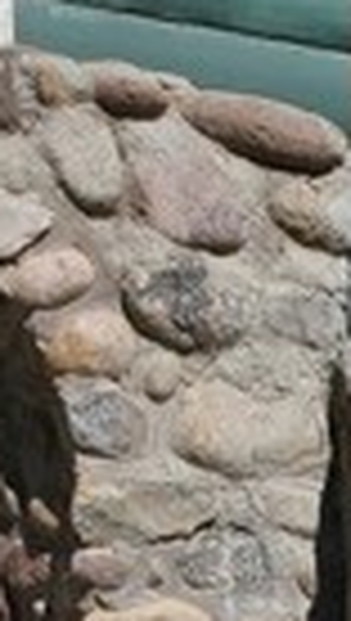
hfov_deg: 8.2
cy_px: 1282
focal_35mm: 131
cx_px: 958
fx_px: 2160
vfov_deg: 13.7
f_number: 2.4
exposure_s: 1/3204
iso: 50
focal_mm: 4.3
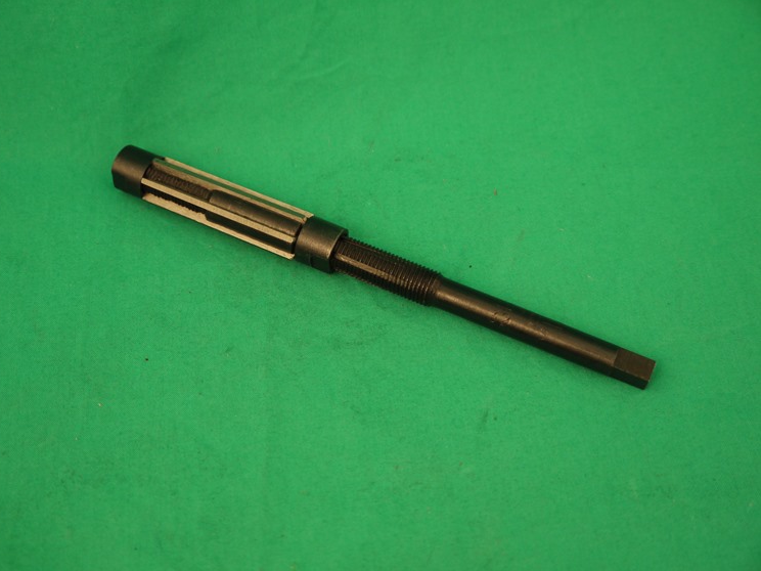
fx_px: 1033
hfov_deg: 40.4
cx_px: 373
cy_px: 291
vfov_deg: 30.9
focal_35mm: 47
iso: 400
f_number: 4.4
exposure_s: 1/50
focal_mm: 23
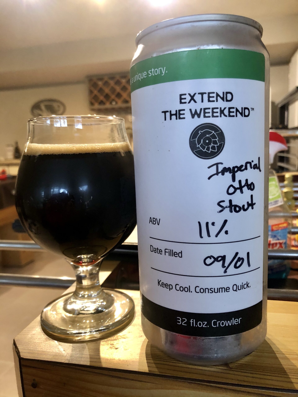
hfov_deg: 49.7
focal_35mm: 28
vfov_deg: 63.4
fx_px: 321
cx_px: 149
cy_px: 198
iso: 100
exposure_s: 1/15
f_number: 1.8
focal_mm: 3.99
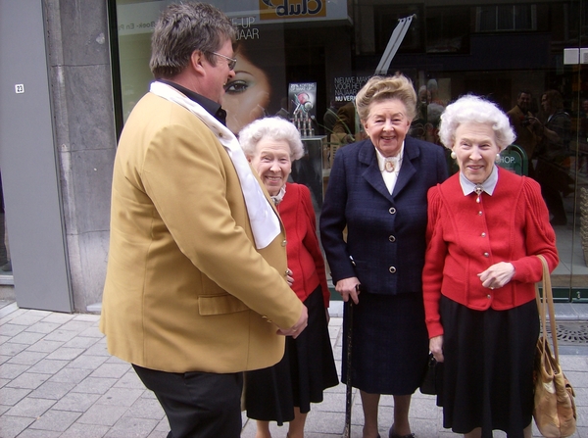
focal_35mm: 36
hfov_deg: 51.5
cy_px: 219
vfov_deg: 39.5
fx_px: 610
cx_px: 294
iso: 100
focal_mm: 6
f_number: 2.8
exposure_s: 1/154
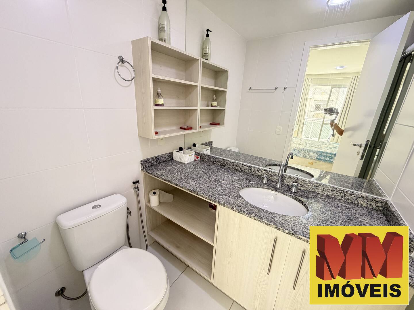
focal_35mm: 14
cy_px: 155
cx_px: 207
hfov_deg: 102.1
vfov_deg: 85.7
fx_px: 167
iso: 320
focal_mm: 2.22
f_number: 2.2
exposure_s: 1/81
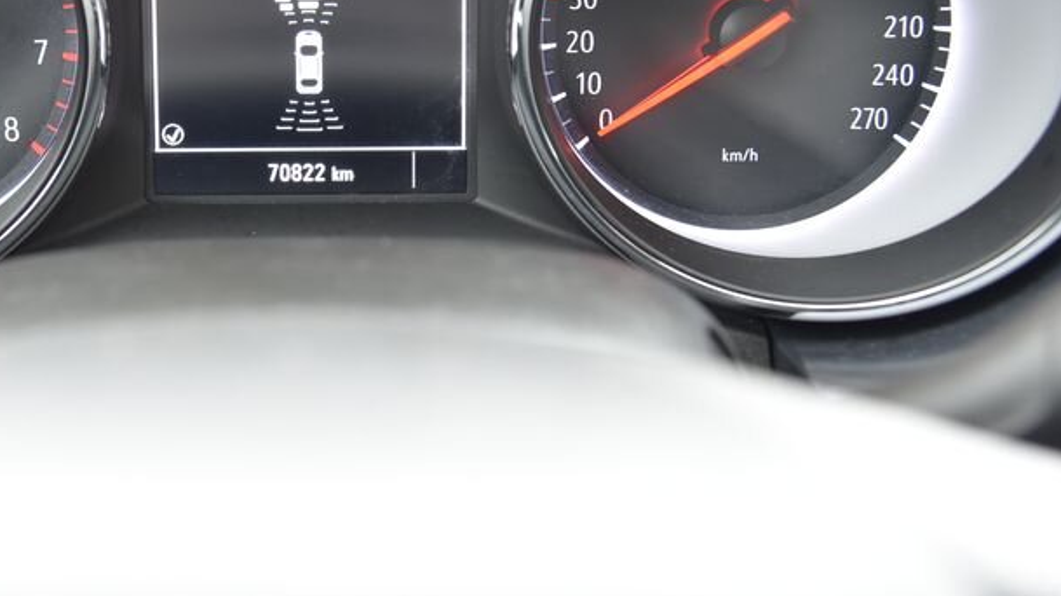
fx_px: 1884
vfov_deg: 17.6
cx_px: 314
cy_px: 5
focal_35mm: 67
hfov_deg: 31.1
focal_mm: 38
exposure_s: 1/20
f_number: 4
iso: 500
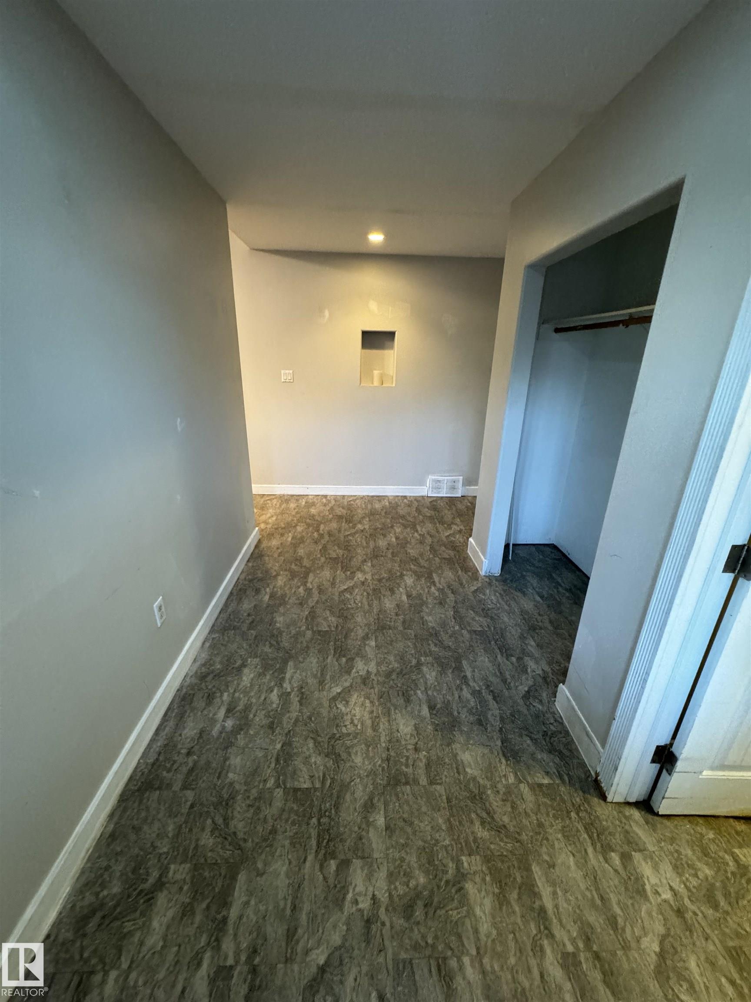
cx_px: 376
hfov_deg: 85.7
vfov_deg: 102.1
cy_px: 501
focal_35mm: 14
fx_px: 405
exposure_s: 1/60
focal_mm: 2.22
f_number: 2.2
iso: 800
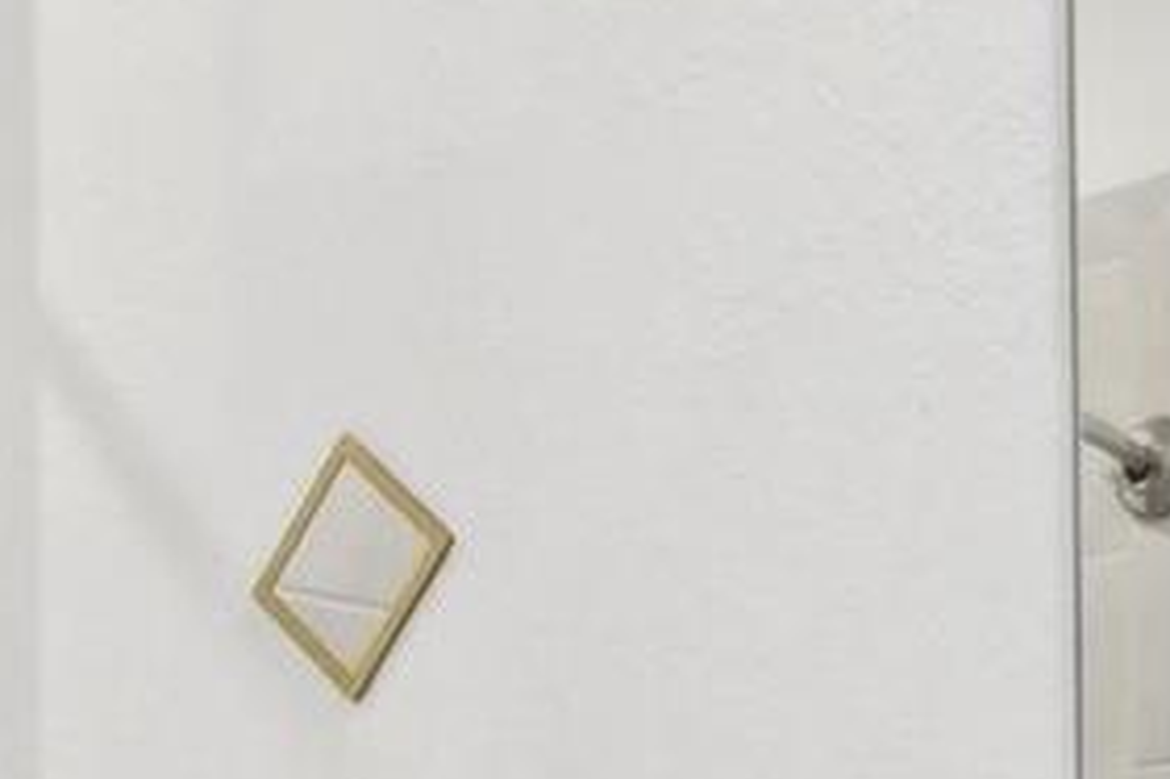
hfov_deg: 21.4
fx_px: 2956
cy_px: 1300
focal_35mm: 91
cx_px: -54
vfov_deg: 13.7
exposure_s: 1/10
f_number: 9
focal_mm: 16
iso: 400
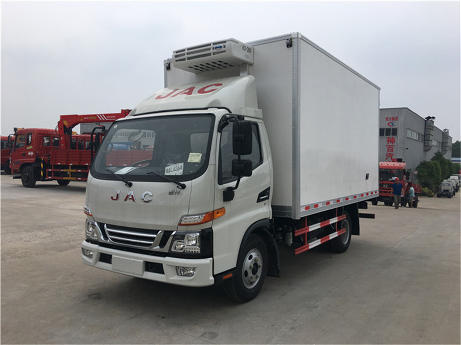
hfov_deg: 61.7
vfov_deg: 48.2
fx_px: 386
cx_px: 230
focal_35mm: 29
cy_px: 172
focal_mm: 4.15
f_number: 2.2
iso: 25
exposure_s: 1/1709
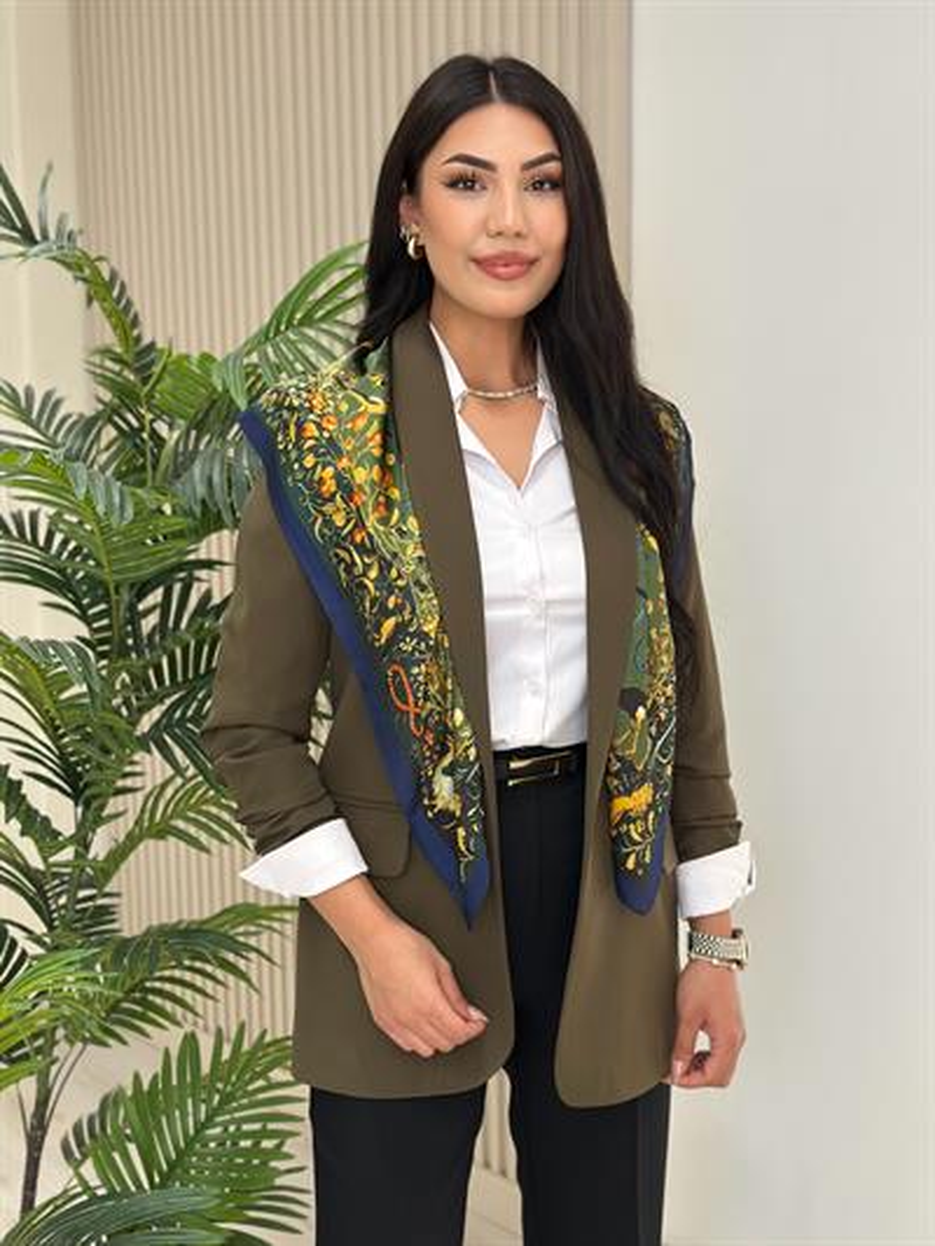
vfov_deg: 39.6
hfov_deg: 30.3
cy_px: 623
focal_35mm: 48
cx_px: 468
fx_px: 1728
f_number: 1.78
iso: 80
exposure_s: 1/190
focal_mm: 6.86
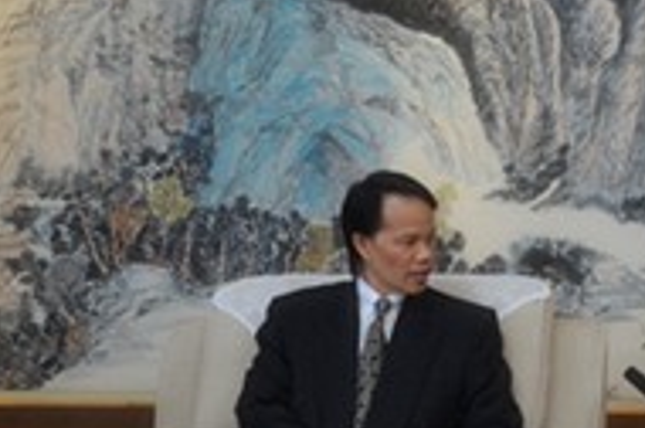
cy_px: 355
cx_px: 754
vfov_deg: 9.6
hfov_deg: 14.1
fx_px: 2540
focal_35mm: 142
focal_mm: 36
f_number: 5
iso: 800
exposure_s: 1/30
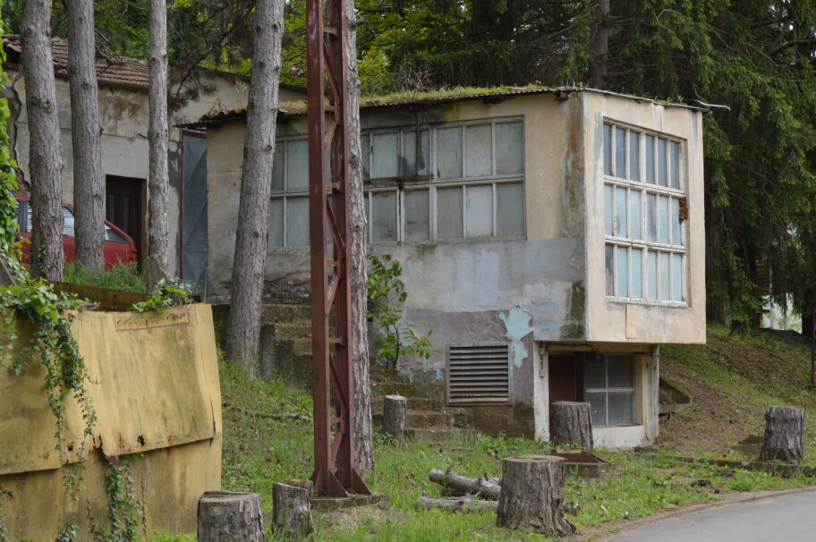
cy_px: 271
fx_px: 1868
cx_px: 408
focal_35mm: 82
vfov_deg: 16.5
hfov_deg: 24.6
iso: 800
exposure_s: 1/500
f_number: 11
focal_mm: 55
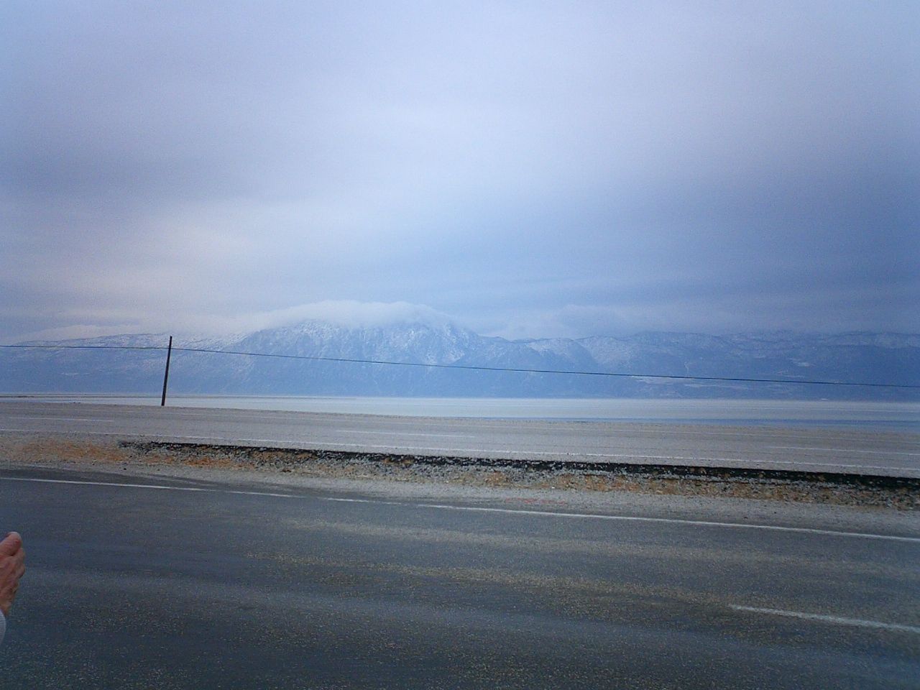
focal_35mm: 37
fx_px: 983
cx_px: 460
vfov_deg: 38.7
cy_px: 345
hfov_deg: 50.1
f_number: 3.5
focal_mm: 5.6
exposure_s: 1/400
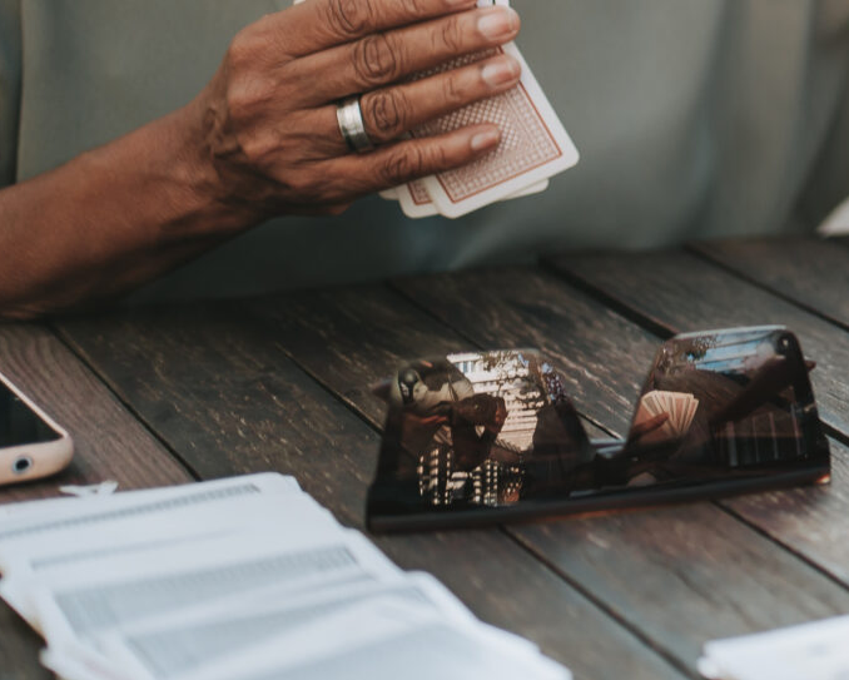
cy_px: -163
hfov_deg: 13.7
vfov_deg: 12.1
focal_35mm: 124
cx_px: 1568
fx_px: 3117
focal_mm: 35
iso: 100
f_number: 1.6
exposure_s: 1/400
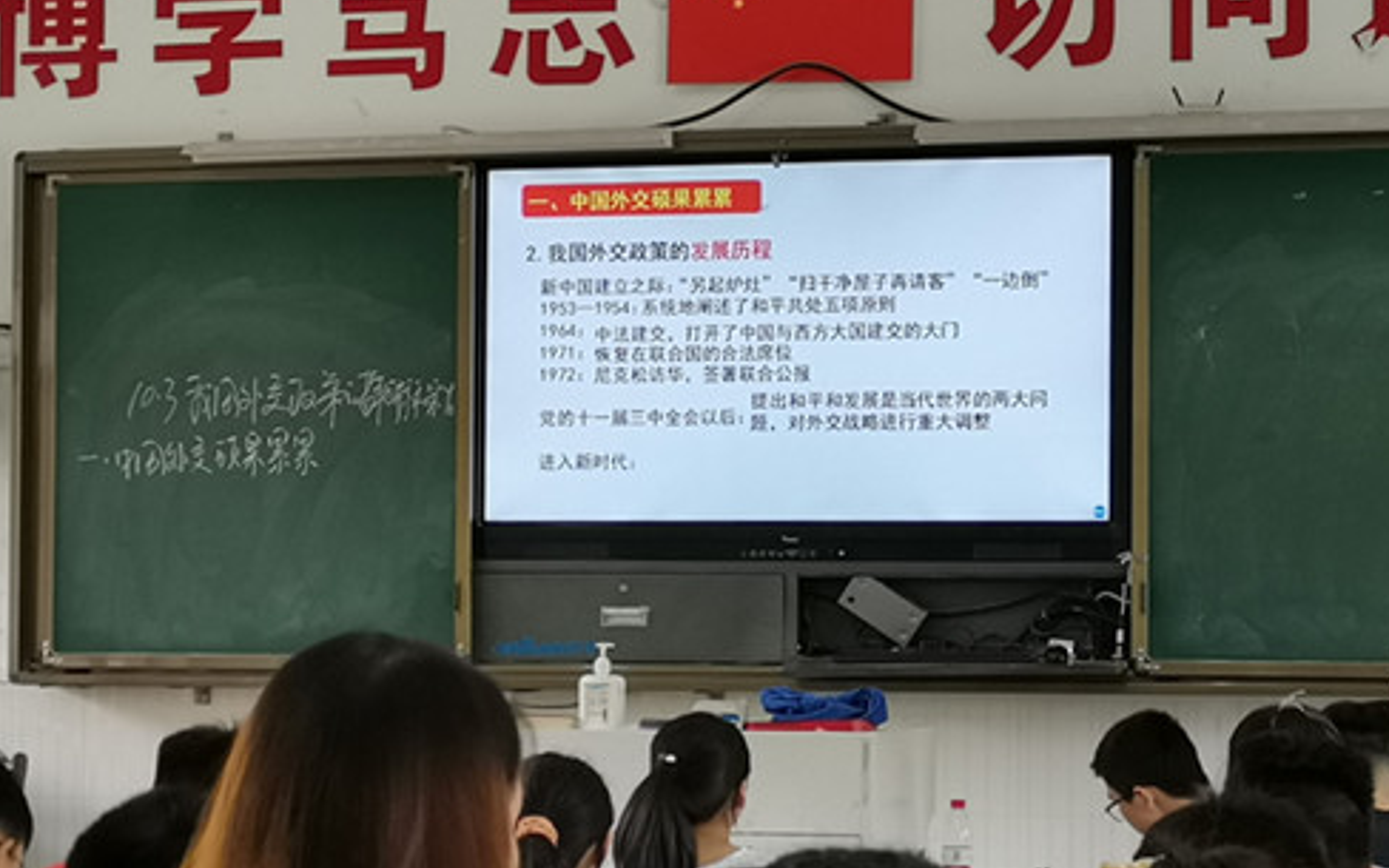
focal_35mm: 89
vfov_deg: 14.7
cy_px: 536
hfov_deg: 23.3
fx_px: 3369
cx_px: 737
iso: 160
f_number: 1.8
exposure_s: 1/100
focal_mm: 4.75
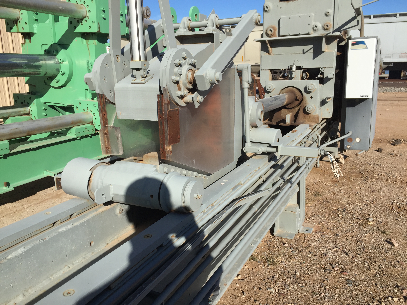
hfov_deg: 61.7
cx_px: 204
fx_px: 341
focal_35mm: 29
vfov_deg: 48.2
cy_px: 152
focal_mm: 4.15
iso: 32
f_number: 2.2
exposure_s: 1/2825
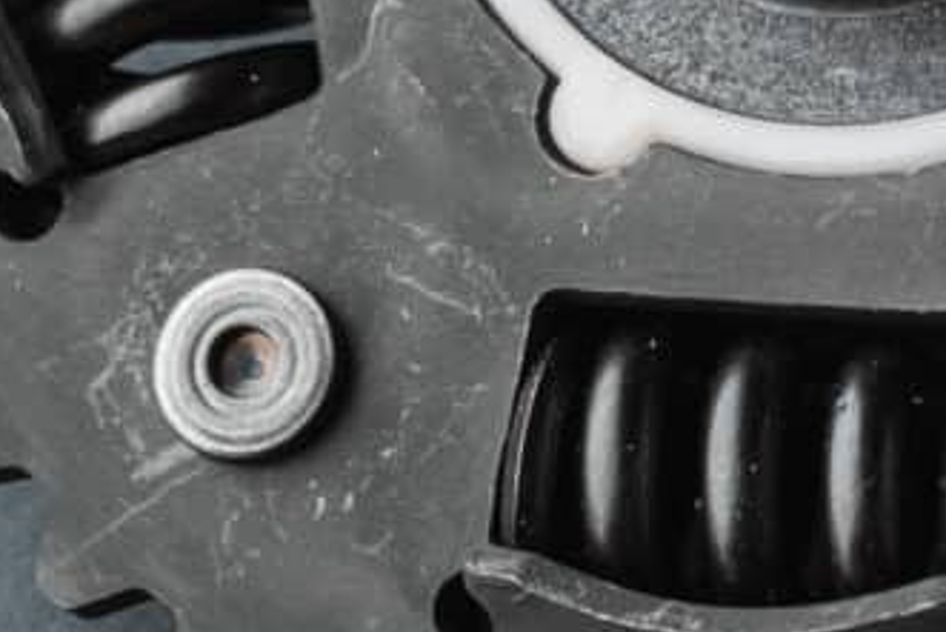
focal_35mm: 1159
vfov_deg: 1.2
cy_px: -1019
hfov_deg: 1.8
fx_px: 30468
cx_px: 1266
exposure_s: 1/160
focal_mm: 100
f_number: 5
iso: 160
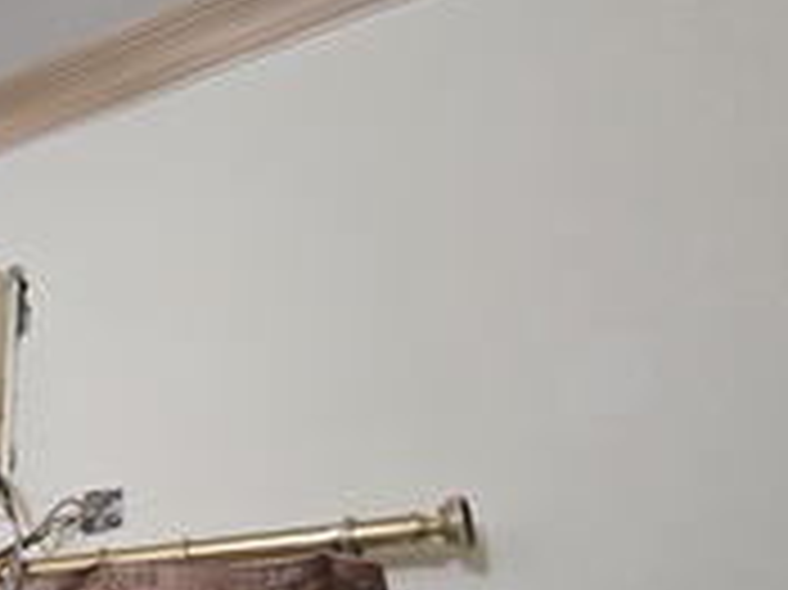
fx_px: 773
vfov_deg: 39.5
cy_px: 502
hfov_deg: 44.1
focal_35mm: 34
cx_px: -38
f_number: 2.2
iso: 800
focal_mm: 2.2
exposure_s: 1/50
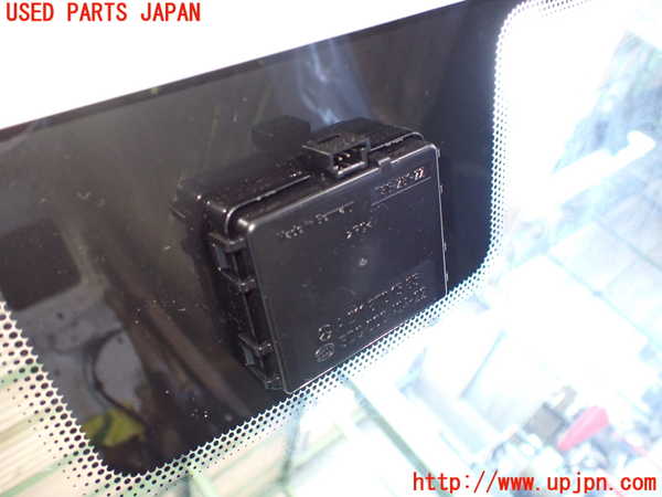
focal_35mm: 30
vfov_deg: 46.8
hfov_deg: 60.0
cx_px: 331
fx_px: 574
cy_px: 248
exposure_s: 1/40
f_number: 2.3
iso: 800
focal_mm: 5.4
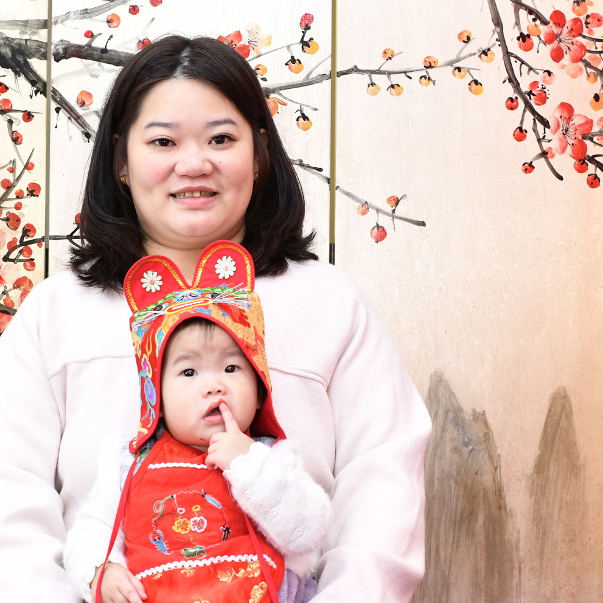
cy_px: 310
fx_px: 1419
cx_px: 208
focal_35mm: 72
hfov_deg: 23.9
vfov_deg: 24.0
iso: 800
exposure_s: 1/160
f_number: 4.5
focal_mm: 35
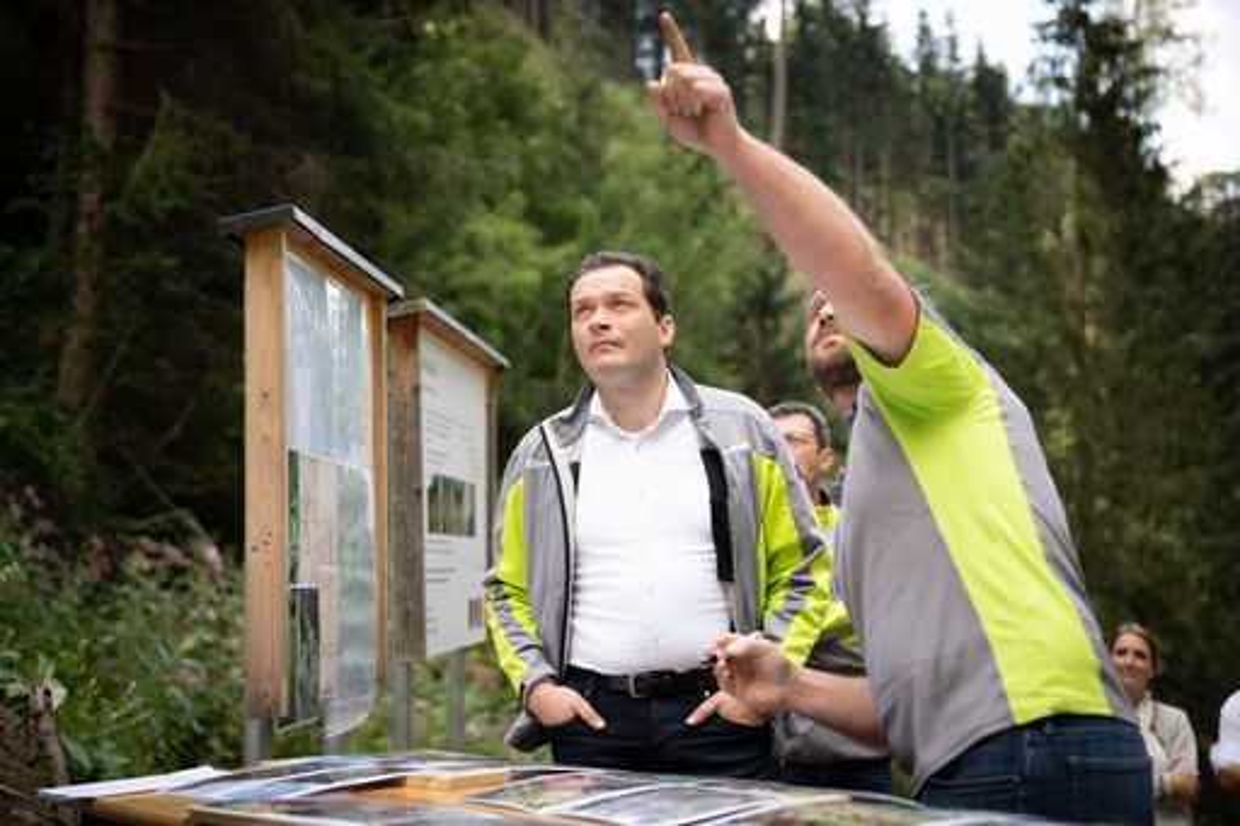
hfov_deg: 38.2
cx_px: 620
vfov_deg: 26.0
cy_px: 413
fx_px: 1790
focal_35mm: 52
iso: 64
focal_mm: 52
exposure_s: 1/320
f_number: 2.8
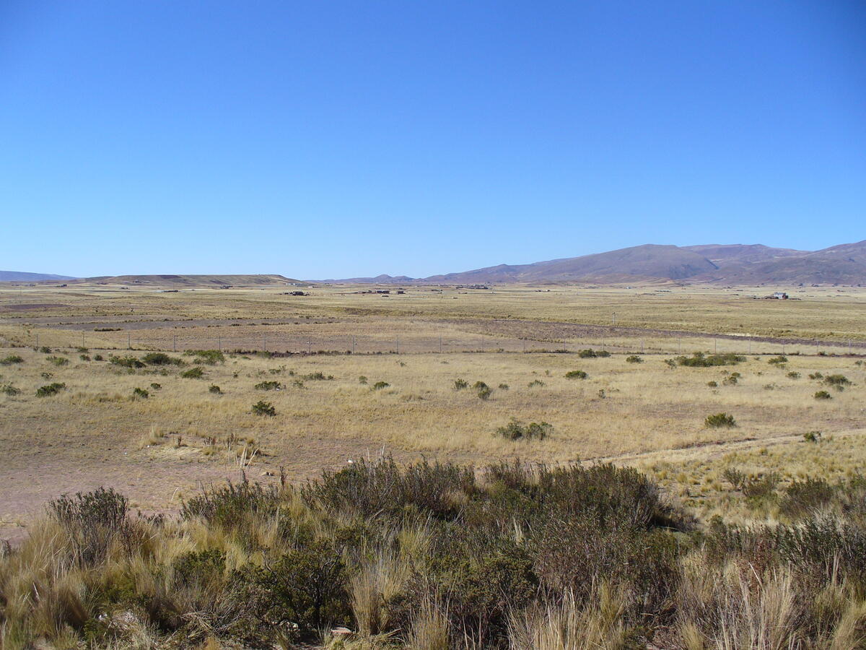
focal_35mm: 37
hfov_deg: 50.1
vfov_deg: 38.7
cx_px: 433
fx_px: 926
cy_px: 325
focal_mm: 6.1
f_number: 5.6
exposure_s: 1/320
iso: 80
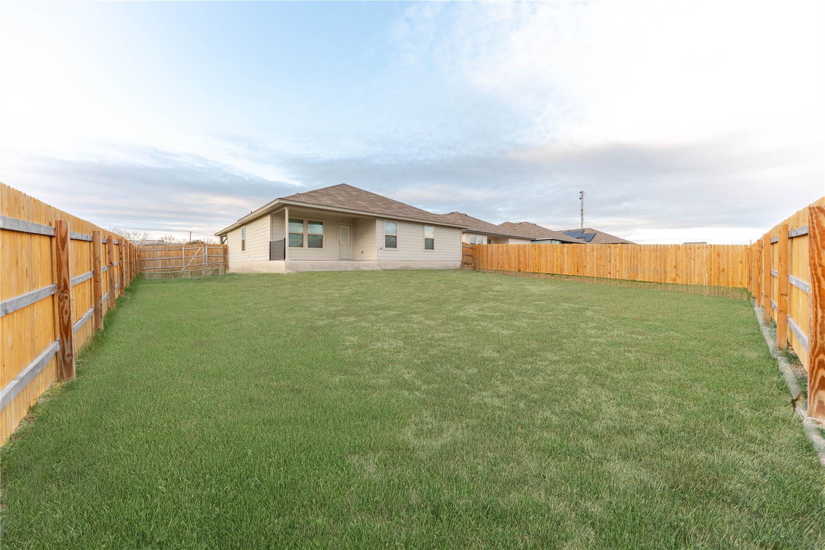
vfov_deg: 90.0
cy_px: 275
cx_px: 412
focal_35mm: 12
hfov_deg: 112.6
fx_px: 275
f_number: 4
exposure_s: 1/160
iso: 320
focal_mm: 12
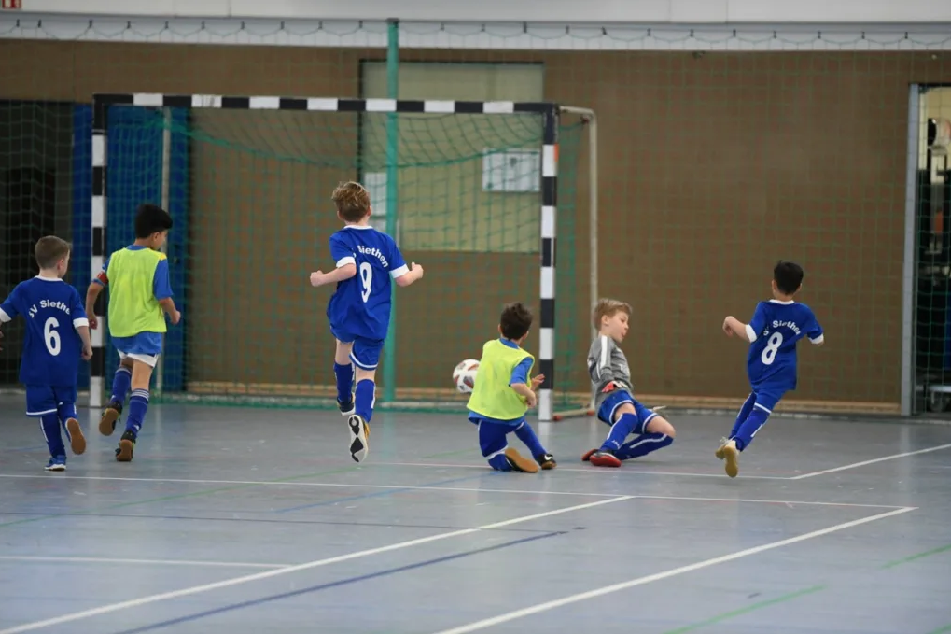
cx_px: 475
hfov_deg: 10.2
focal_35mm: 201
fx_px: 5309
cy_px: 317
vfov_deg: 6.8
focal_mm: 200
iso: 8000
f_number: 2.8
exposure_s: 1/1250
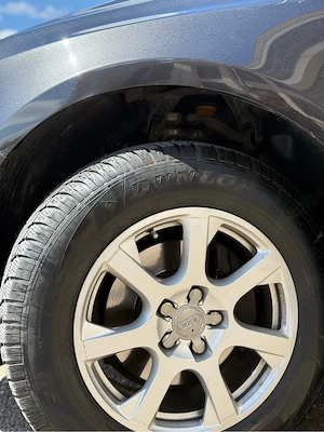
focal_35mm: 48
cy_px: 216
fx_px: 599
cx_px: 162
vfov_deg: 39.7
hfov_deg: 30.3
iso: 100
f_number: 1.78
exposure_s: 1/1678
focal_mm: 6.76
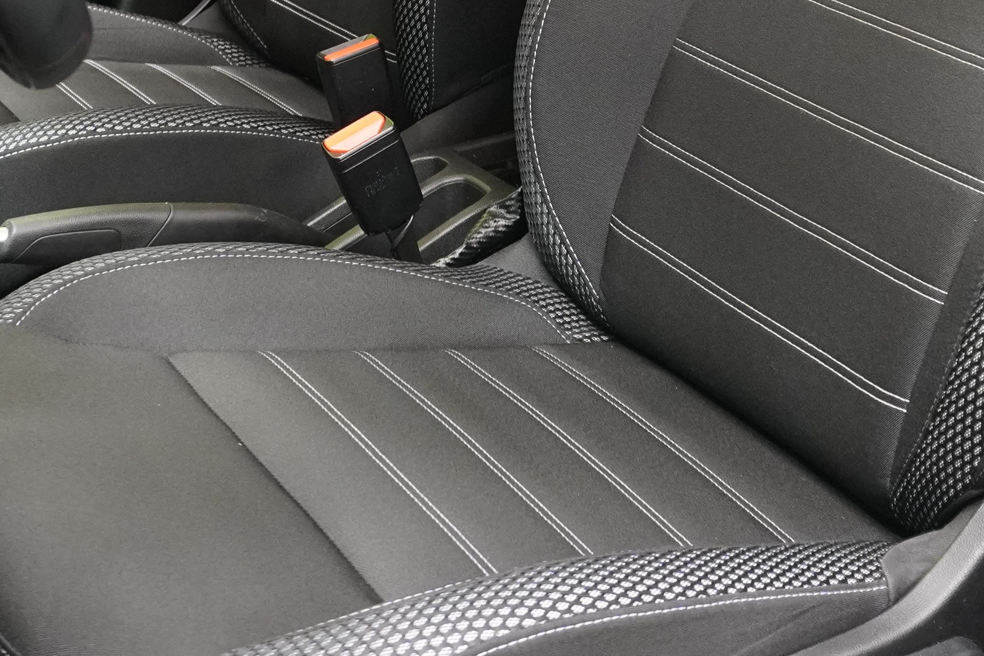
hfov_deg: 29.2
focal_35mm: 69
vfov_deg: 19.1
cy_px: -35
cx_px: 550
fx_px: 1886
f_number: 3.5
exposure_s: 1/30
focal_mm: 16
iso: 2000
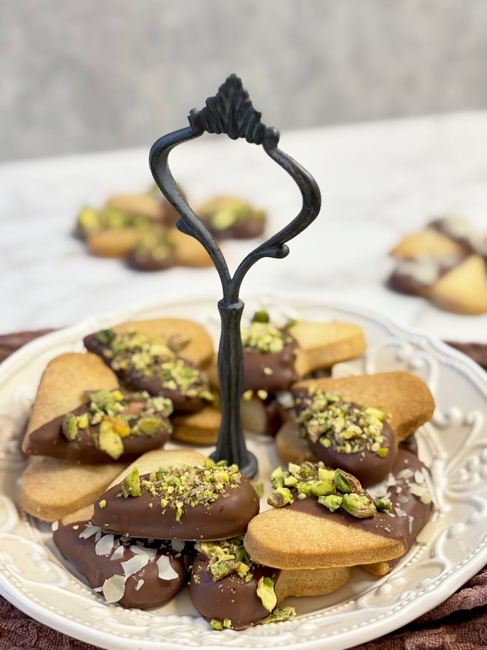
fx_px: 1088
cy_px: 314
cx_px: 238
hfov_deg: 25.2
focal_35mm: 58
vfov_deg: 33.2
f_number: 1.6
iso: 160
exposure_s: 1/35
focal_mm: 5.96
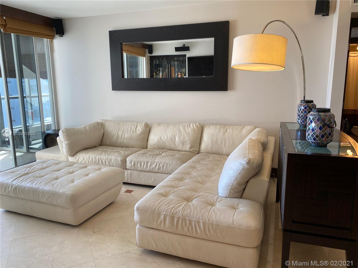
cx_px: 179
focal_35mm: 26
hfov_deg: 67.3
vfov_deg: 53.1
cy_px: 134
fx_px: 269
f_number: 1.8
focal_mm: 4.25
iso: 80
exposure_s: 1/120
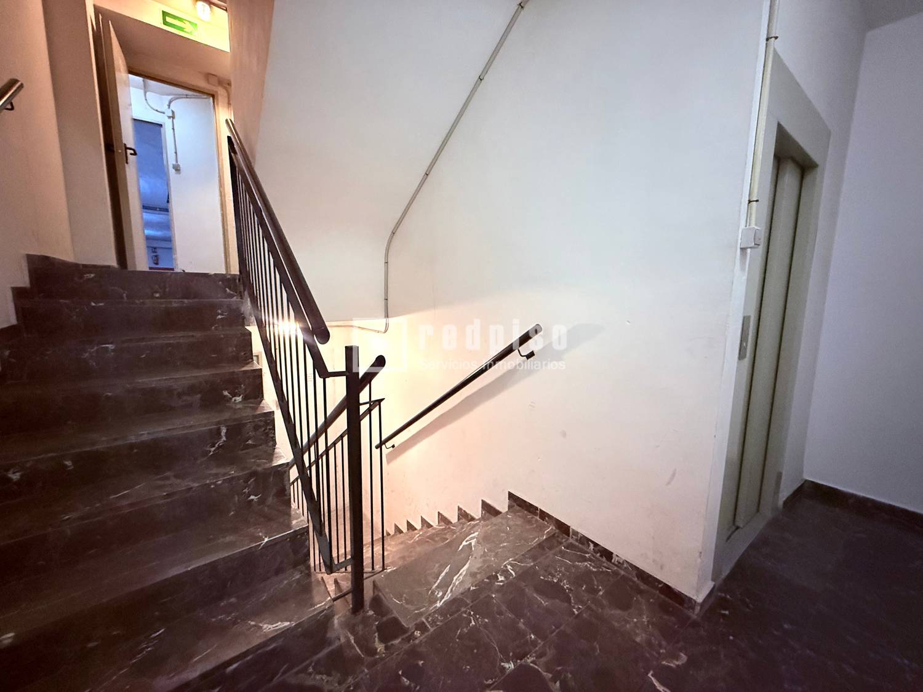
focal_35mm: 14
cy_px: 346
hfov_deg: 102.1
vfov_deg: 85.7
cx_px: 462
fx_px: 373
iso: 1000
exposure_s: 1/50
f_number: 2.2
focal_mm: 2.22
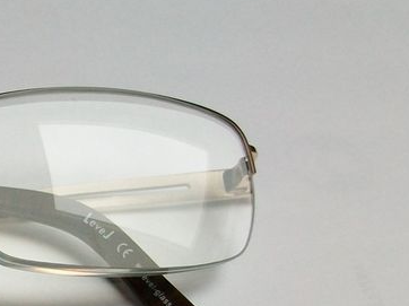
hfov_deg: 19.8
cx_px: -62
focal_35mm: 94
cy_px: 199
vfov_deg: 15.7
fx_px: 1110
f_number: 2.8
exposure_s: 1/80
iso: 120
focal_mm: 5.7
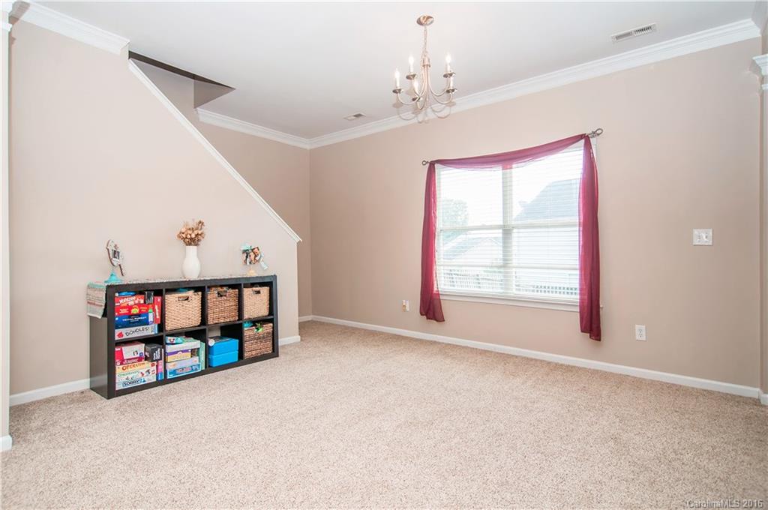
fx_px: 362
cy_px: 255
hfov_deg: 93.3
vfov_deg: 70.3
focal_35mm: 17
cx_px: 384
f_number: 5
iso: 400
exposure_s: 1/125
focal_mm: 17
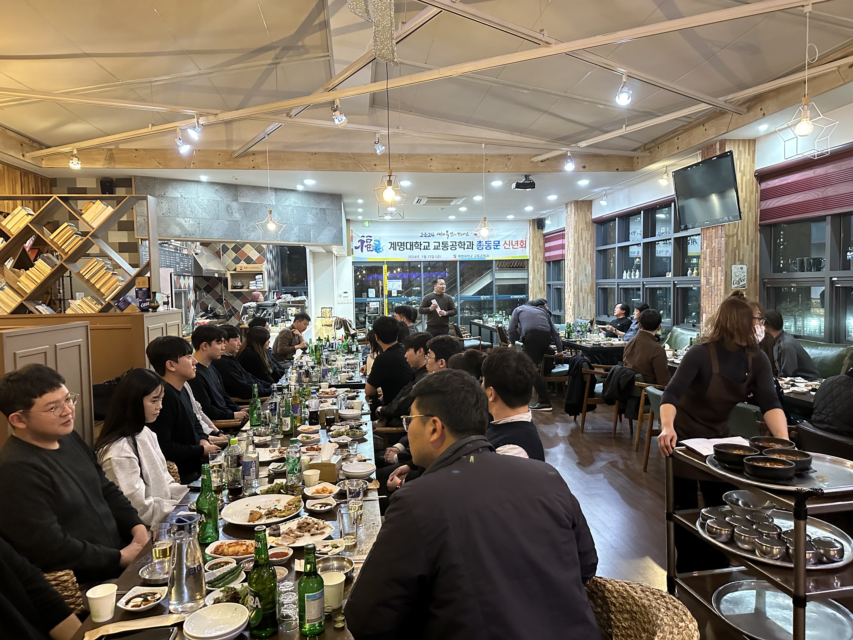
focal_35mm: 24
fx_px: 591
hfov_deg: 71.6
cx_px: 426
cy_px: 320
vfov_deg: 56.8
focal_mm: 6.86
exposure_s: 1/60
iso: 800
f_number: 1.78
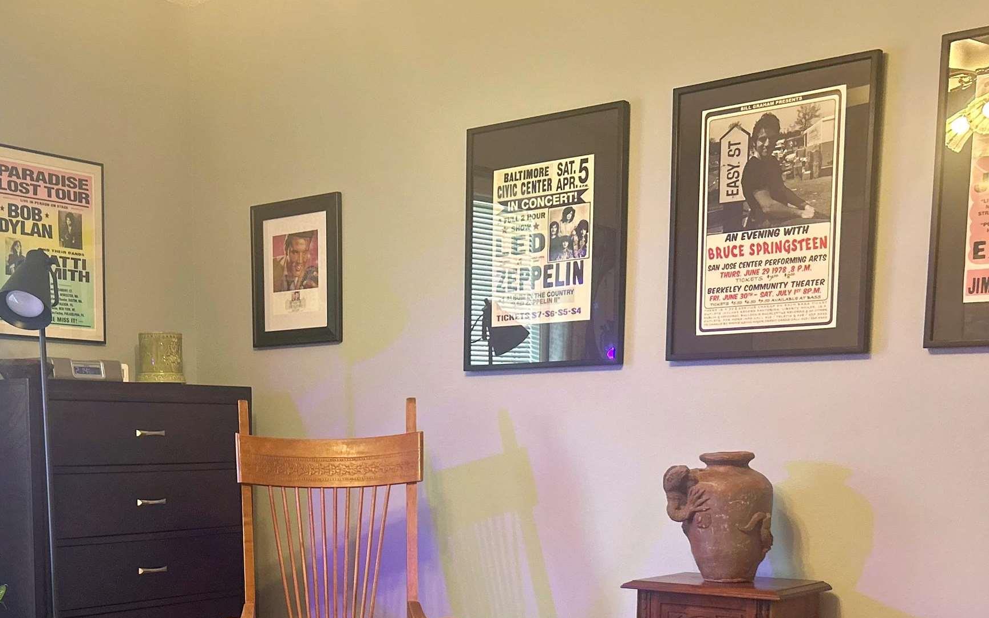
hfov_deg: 40.2
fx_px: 1321
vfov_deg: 25.4
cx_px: 274
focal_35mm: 49
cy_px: 576
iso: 160
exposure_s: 1/60
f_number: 1.5
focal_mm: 5.7
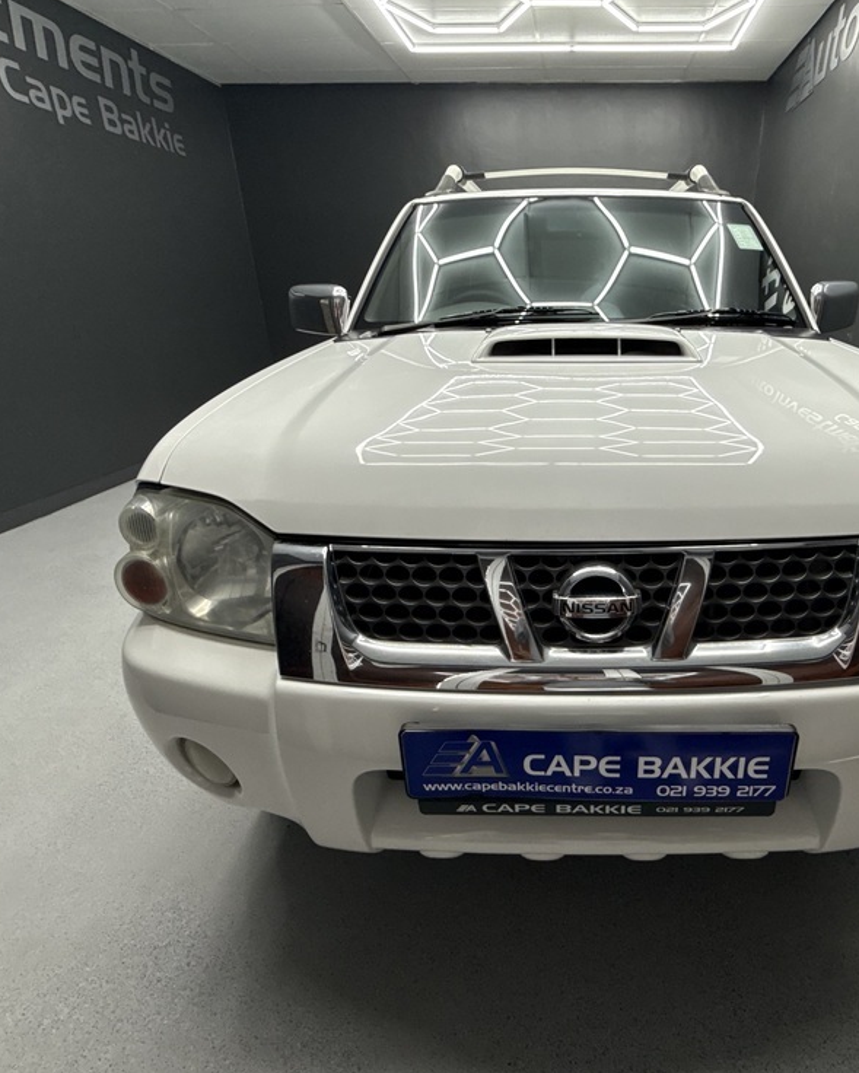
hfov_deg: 68.9
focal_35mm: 19
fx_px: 604
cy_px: 555
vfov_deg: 83.2
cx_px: 573
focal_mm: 2.22
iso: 80
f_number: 2.2
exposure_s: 1/100
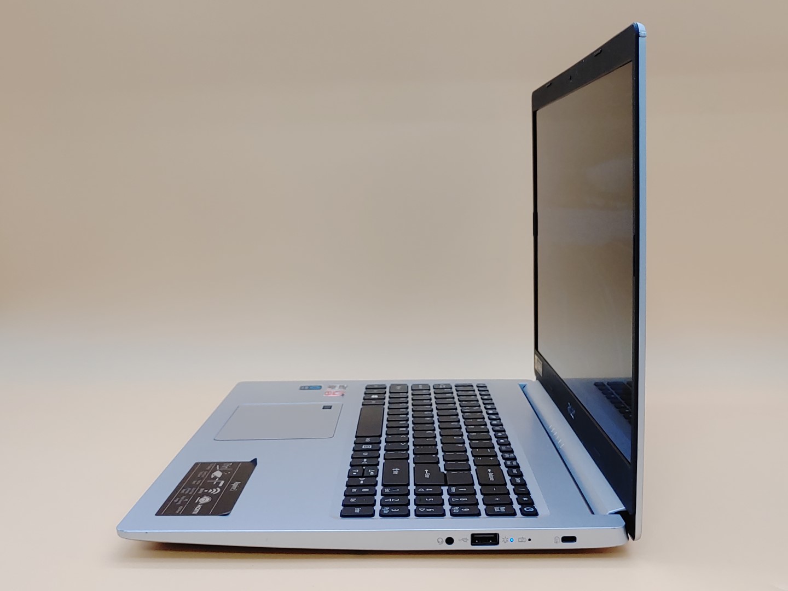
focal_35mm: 41
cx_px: 394
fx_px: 933
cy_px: 296
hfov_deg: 45.8
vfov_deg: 35.1
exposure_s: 1/120
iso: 50
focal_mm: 4.36
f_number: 1.8
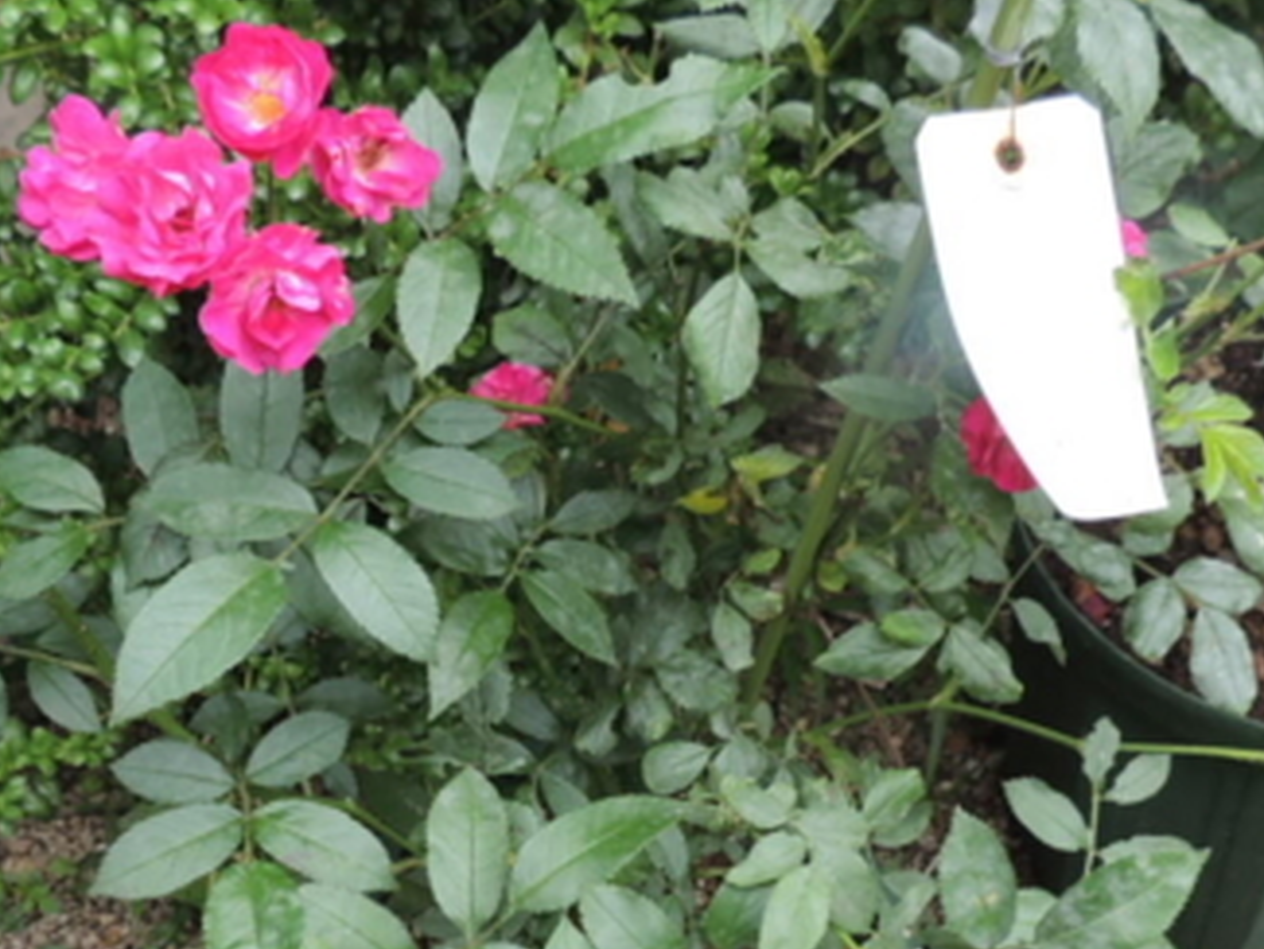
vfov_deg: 24.2
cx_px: 587
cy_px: 836
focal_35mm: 59
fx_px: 2155
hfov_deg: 32.7
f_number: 3
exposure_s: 1/125
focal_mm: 4.3
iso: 100
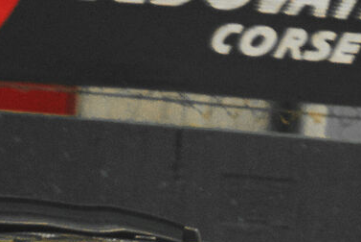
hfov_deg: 1.2
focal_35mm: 1717
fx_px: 17230
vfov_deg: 0.8
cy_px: 470
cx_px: 441
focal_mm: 180
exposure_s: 1/250
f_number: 2.8
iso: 320
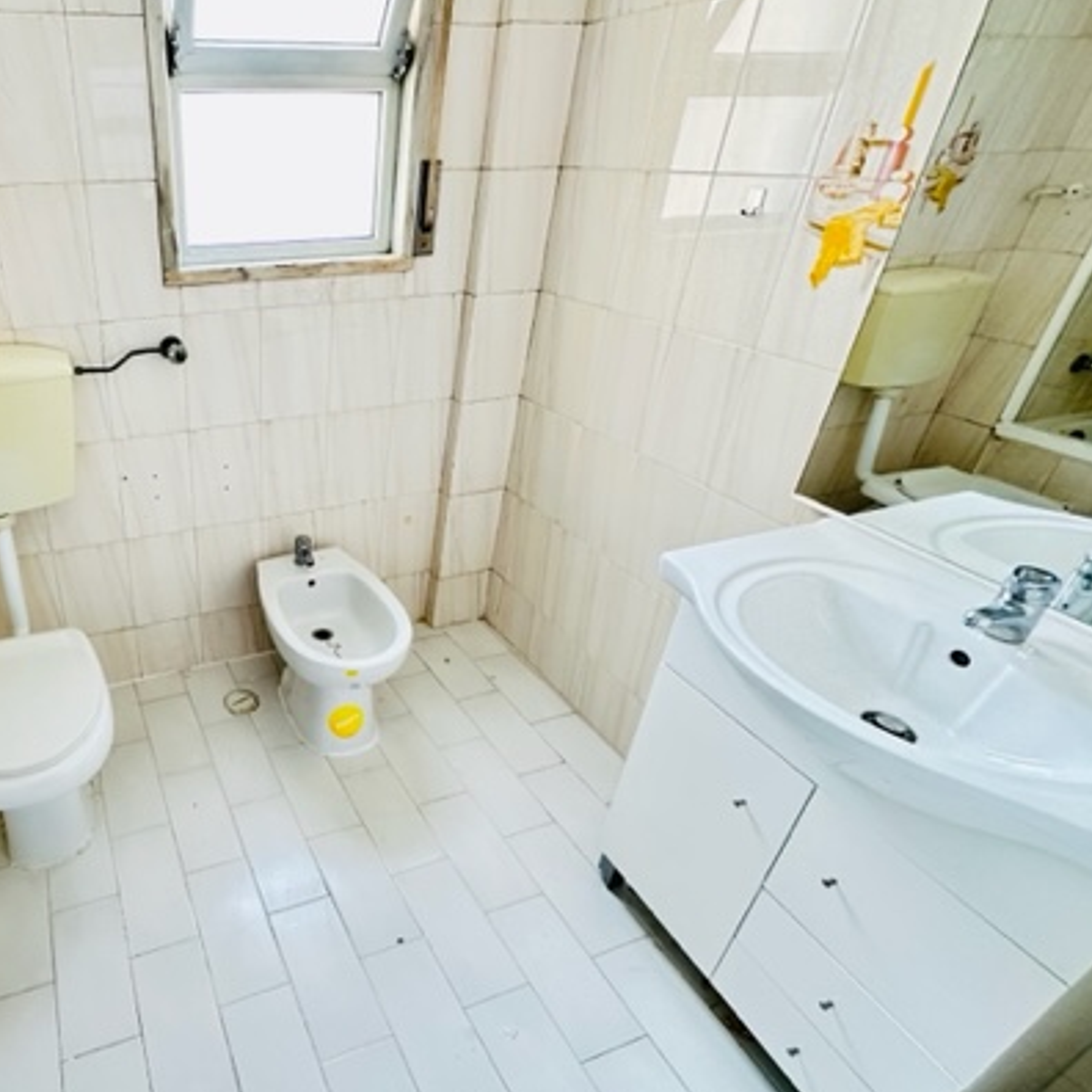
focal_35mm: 20
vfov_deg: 74.8
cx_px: 254
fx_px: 714
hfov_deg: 69.2
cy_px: 538
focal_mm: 2.22
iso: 320
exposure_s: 1/99
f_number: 2.2
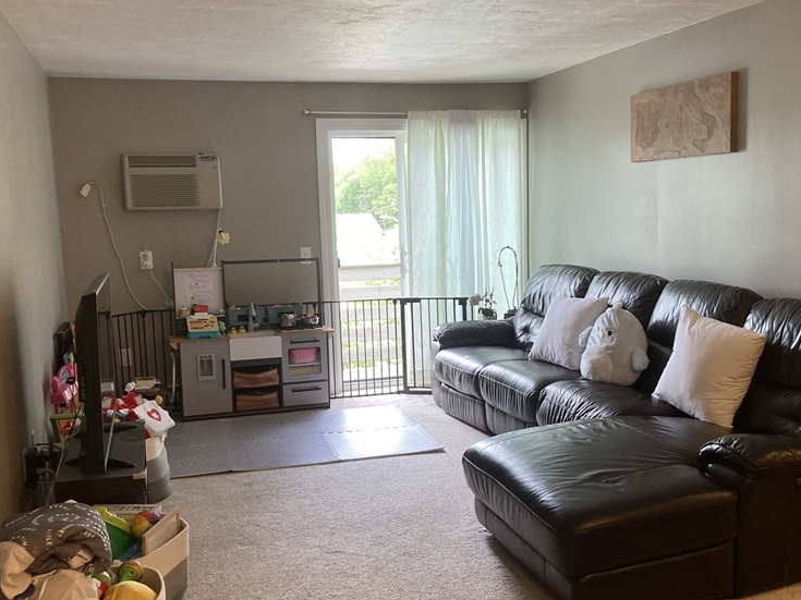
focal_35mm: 39
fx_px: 902
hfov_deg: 47.8
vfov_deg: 36.8
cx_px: 452
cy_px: 338
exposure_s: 1/60
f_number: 1.8
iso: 100
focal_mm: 3.99
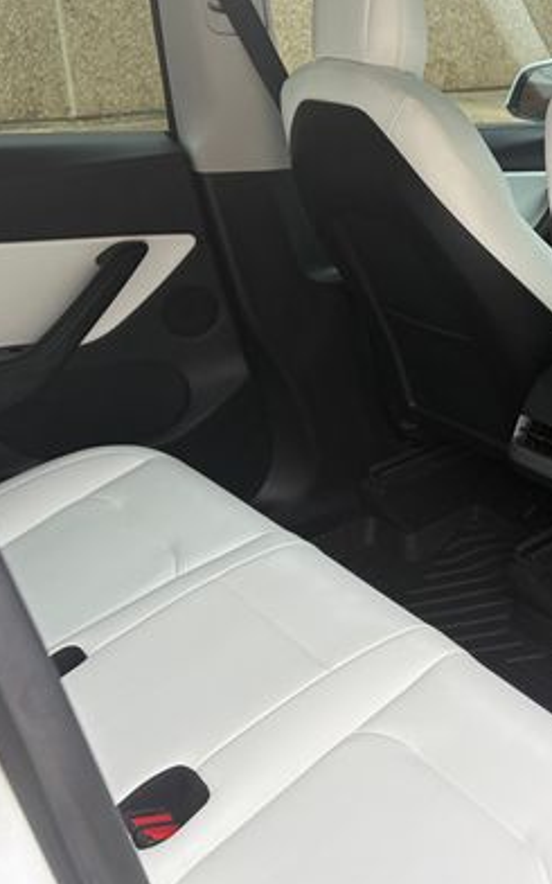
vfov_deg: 44.4
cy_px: 424
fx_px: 1083
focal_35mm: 45
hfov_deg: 27.2
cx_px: 532
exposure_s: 1/660
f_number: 1.6
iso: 50
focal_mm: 5.96
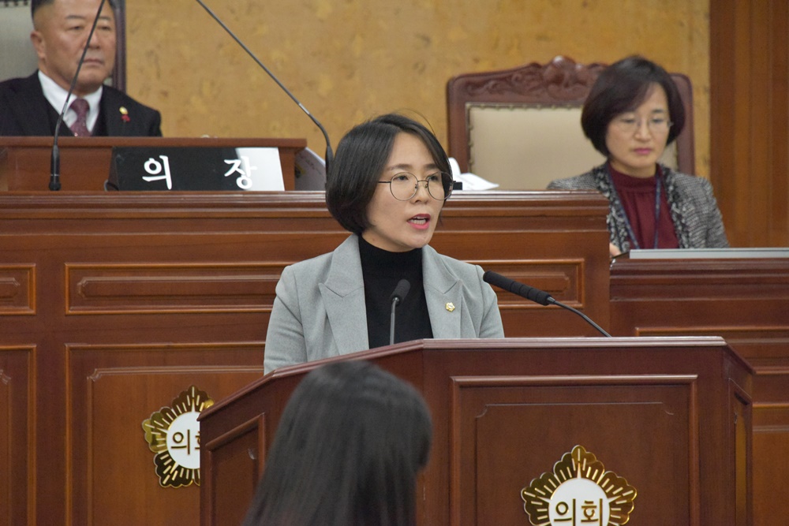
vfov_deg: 4.6
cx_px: 394
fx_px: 6575
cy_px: 263
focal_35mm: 300
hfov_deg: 6.9
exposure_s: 1/320
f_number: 9
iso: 12800
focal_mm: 300
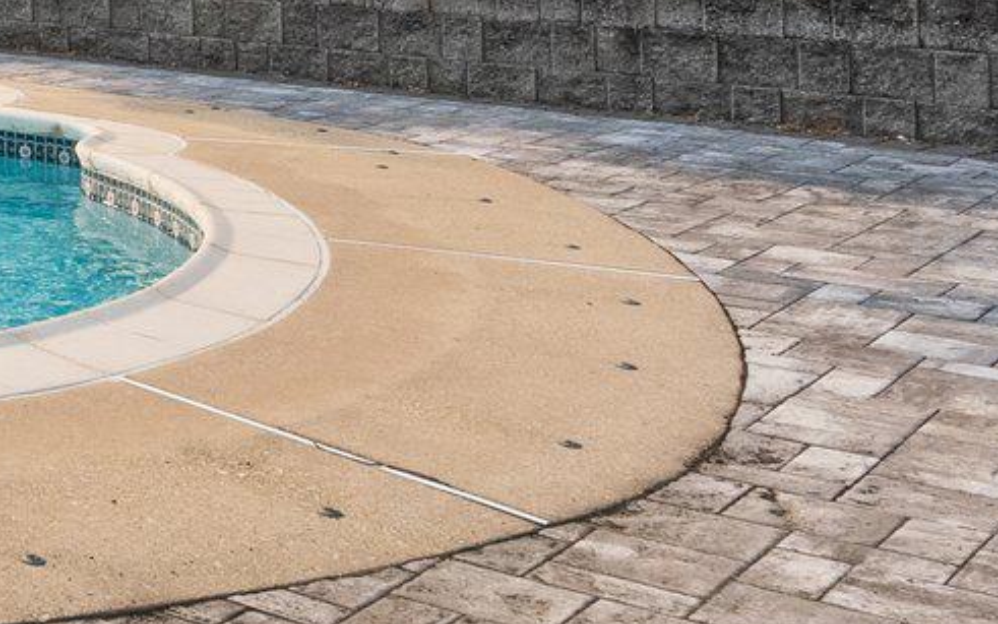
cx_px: -636
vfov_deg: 18.2
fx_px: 1850
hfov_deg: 22.5
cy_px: -109
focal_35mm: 68
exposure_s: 1/640
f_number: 11
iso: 800
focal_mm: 16
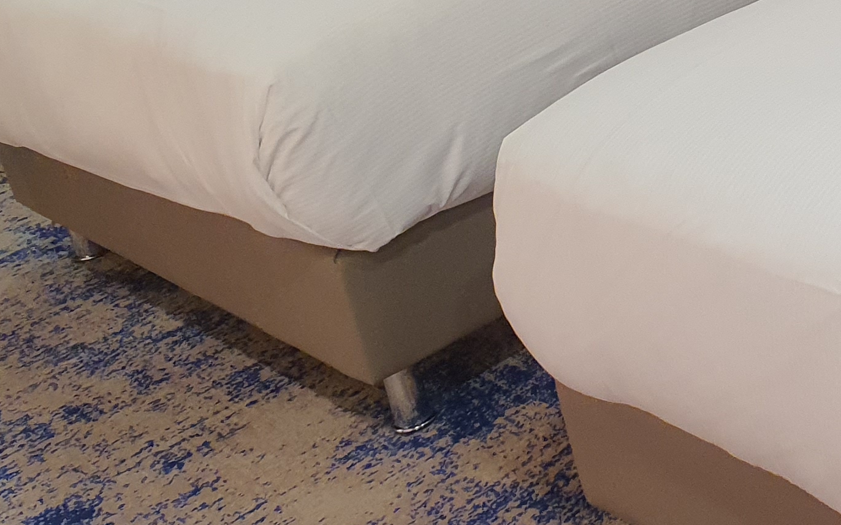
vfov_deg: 15.5
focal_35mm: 81
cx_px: 1119
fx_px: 1856
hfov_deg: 22.6
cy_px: -95
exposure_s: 1/50
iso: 200
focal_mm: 4.3
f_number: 2.4
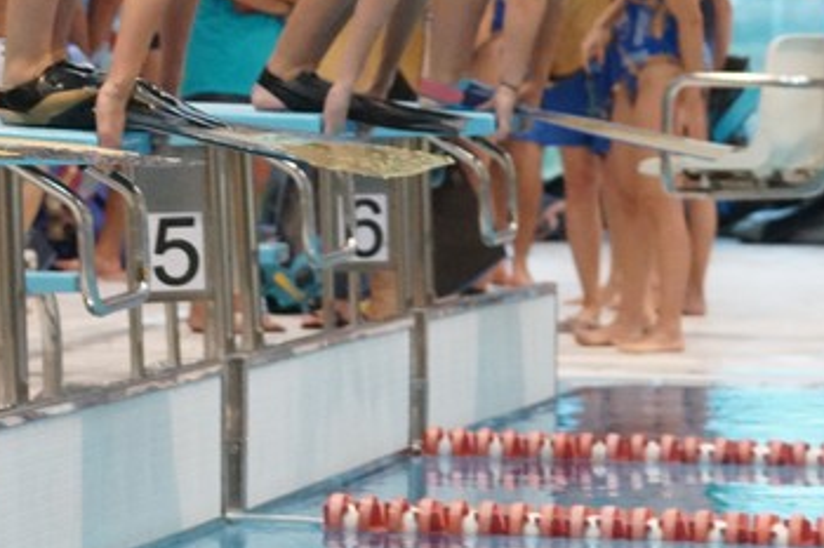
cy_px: -9
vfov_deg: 5.7
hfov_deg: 8.5
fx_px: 5490
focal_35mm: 240
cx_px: -31
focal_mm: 70
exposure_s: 1/320
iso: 5000
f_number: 4.5
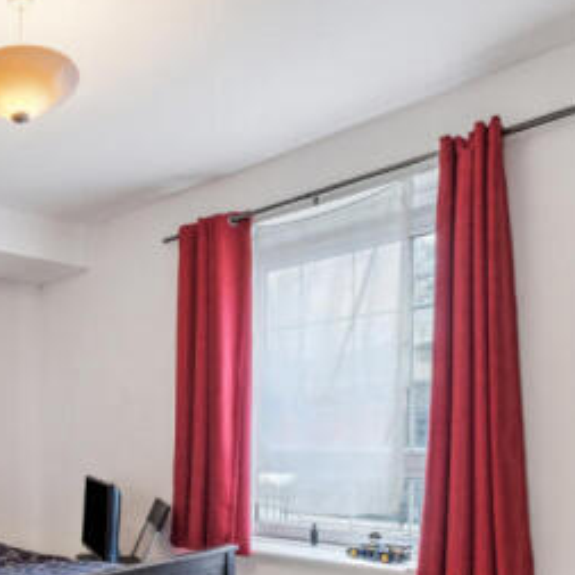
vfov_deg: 47.5
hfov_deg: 43.8
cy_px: 447
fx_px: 620
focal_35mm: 33
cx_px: 24
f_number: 8
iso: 640
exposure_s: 1/6
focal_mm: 10
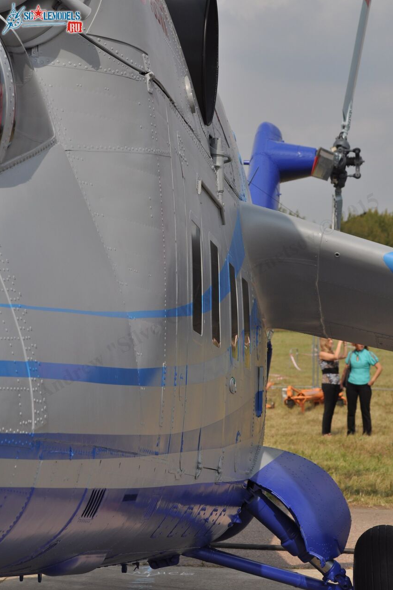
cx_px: 196
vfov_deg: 16.5
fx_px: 2031
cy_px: 295
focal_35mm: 124
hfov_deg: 11.1
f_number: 8
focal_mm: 82
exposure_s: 1/800
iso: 200
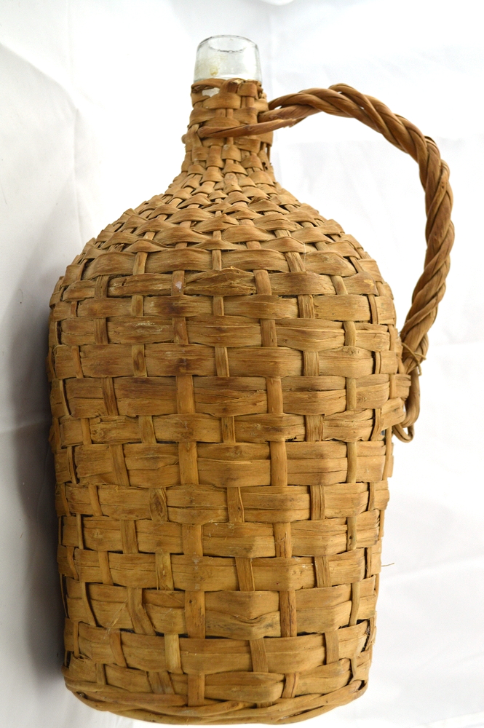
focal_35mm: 48
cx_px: 242
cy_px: 364
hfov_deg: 28.0
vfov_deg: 41.1
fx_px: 970
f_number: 5
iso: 400
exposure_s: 1/100
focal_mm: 32
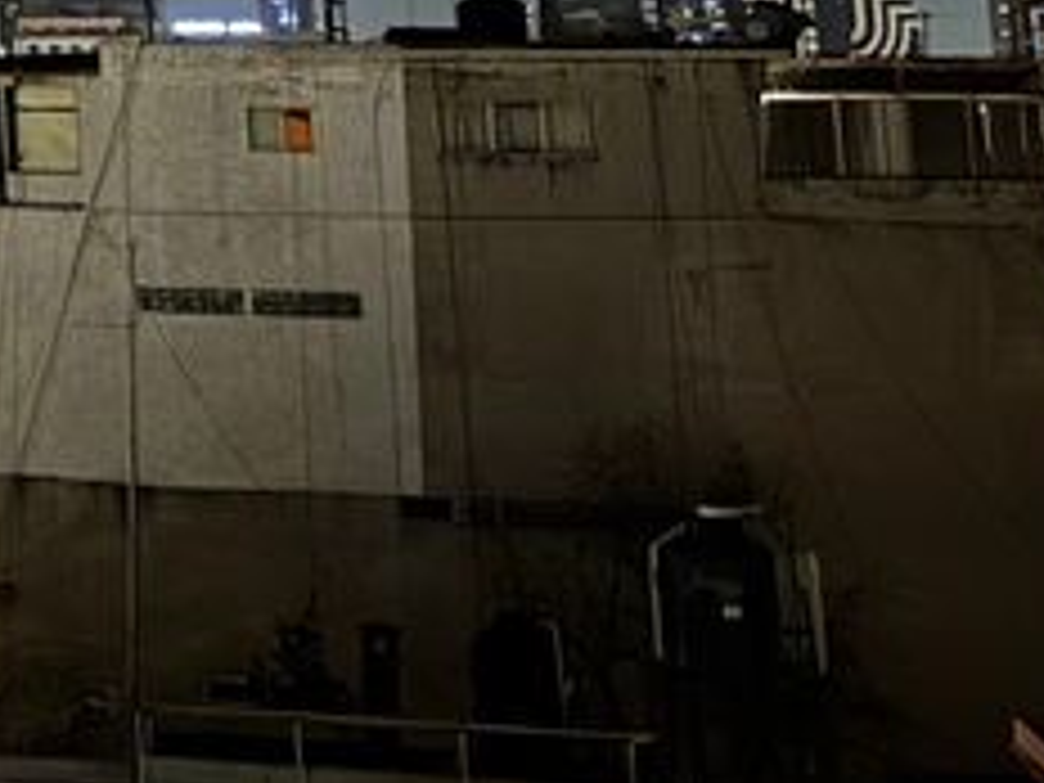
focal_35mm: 124
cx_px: -878
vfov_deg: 11.2
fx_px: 3740
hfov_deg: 14.0
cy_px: -585
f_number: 1.78
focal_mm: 6.76
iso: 1600
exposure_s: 1/9
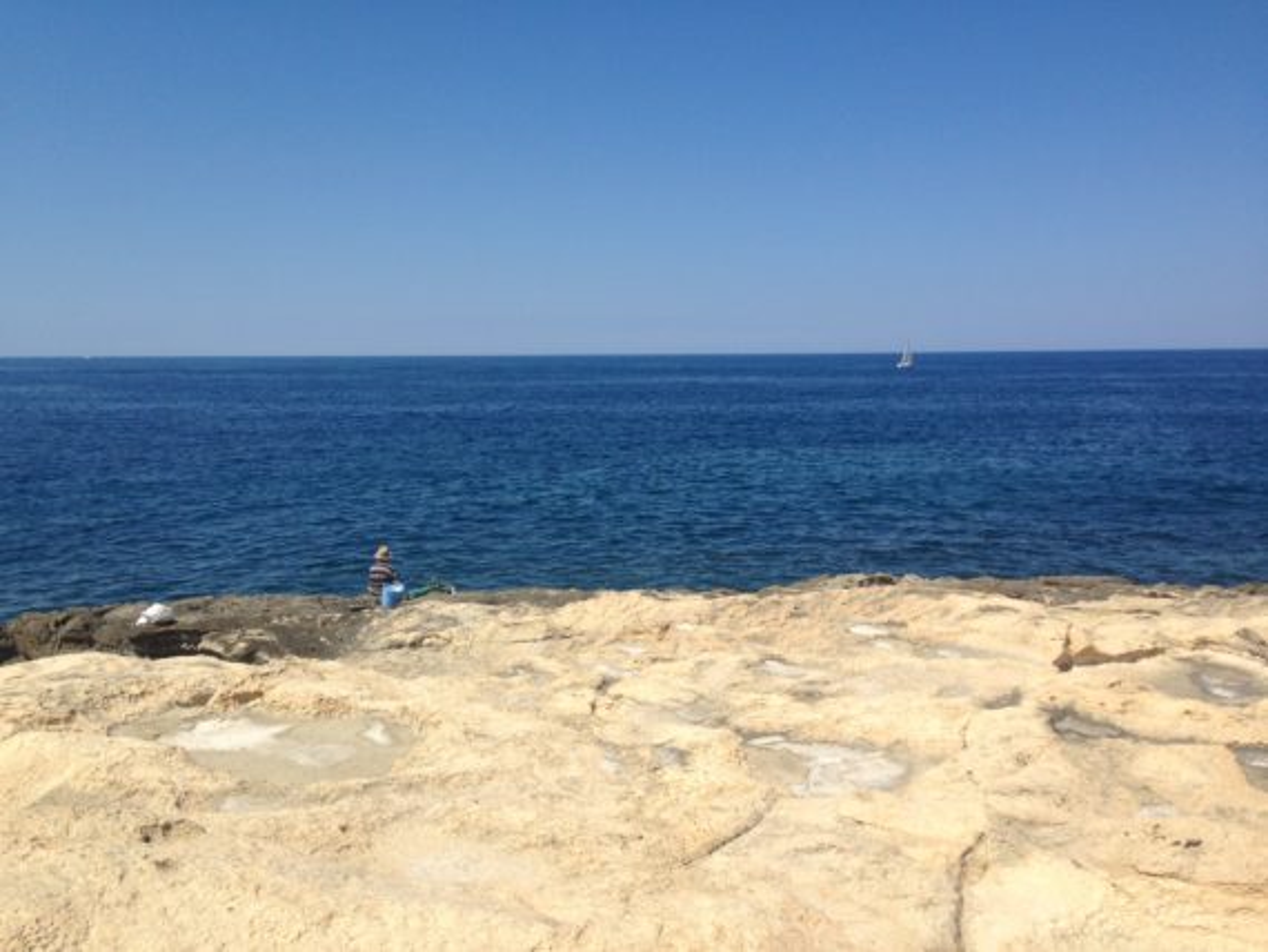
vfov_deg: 43.0
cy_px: 476
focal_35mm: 33
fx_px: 1209
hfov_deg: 55.3
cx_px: 634
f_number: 2.4
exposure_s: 1/2584
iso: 50
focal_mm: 4.12
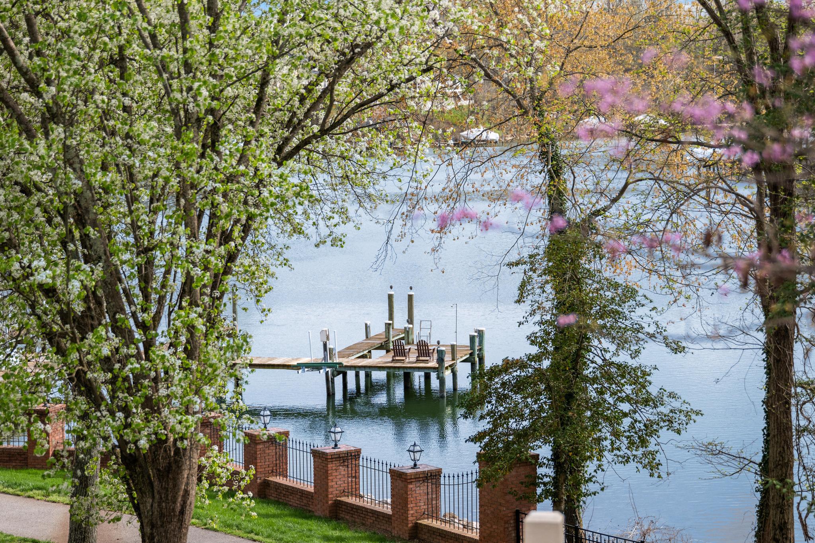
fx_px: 1969
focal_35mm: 87
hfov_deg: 23.4
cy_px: 272
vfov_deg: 15.7
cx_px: 408
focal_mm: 58
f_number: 2.8
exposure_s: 1/2000
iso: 200
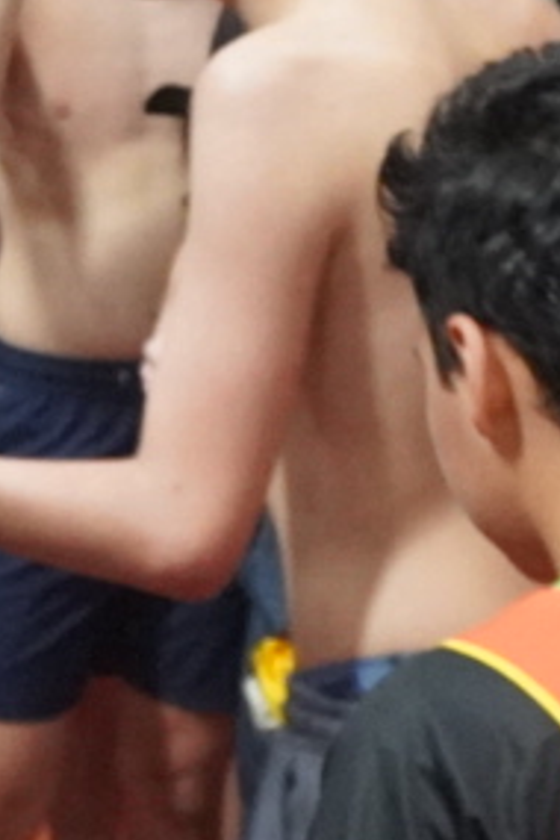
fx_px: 3173
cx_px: -619
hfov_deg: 9.3
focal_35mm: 136
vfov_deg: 14.9
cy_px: 77
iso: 5000
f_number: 4
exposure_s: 1/160
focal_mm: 16
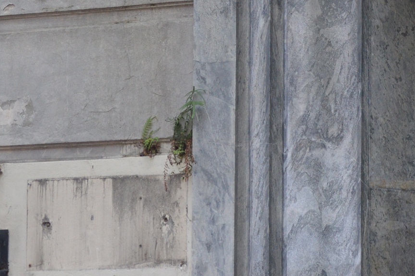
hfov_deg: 6.4
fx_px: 3709
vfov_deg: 4.2
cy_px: -184
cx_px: 355
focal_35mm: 322
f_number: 4
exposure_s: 1/250
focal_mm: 62
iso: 400
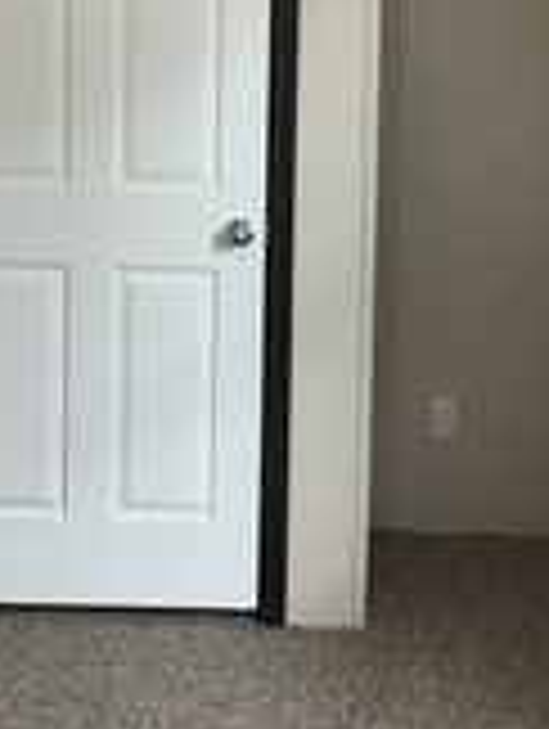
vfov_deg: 28.6
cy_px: 214
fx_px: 1413
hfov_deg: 21.9
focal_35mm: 67
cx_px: 374
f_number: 2.4
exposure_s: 1/30
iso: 32
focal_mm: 3.3
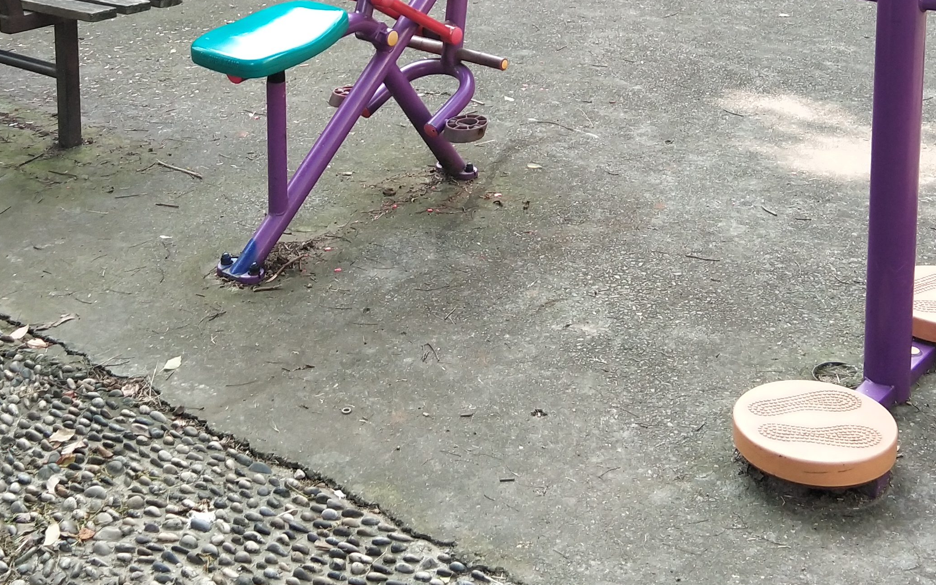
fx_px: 1683
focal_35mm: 66
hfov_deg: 31.1
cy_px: -36
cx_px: 488
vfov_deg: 19.0
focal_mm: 3.69
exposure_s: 1/148
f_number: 2.2
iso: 50
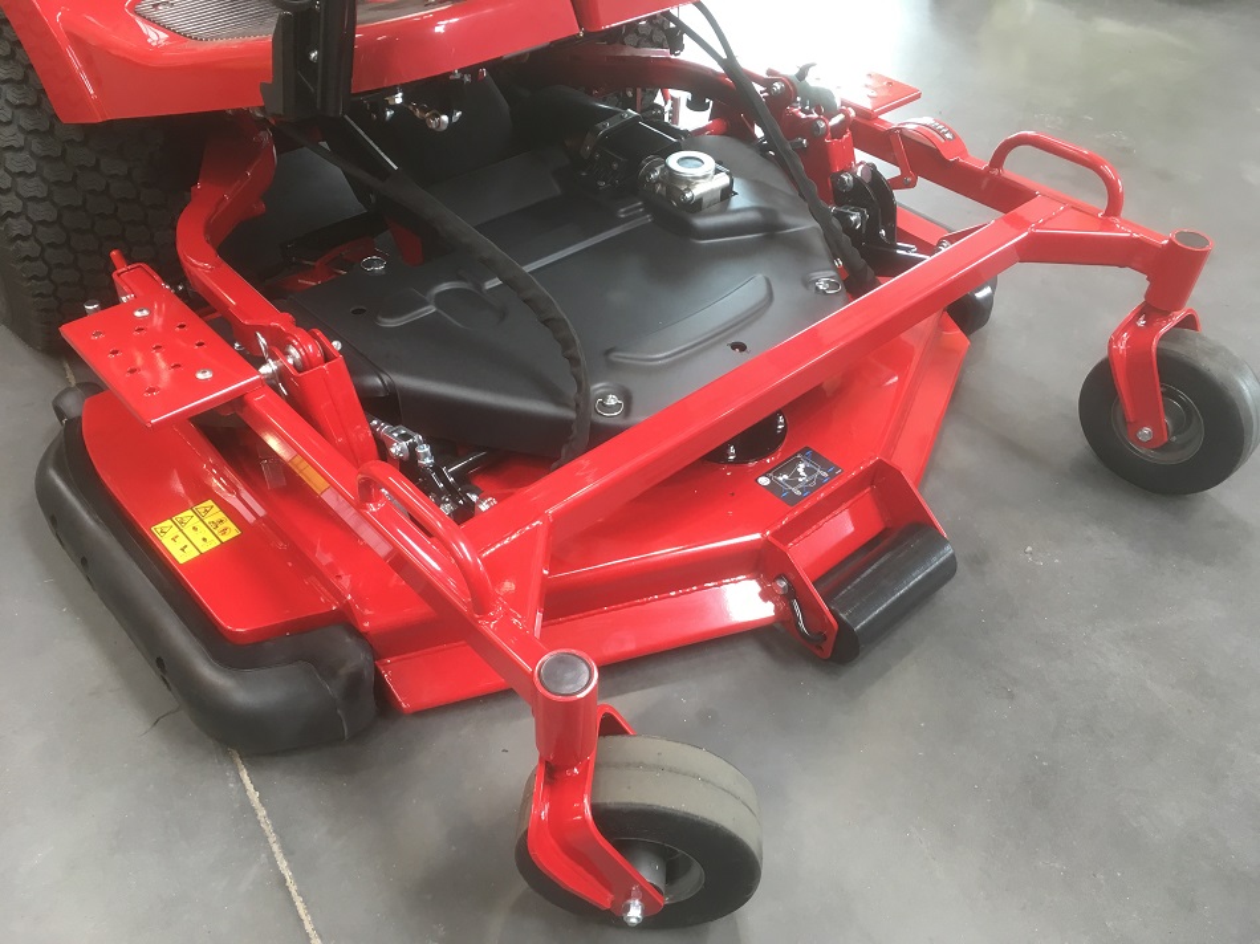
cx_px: 630
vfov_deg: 48.2
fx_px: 1055
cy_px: 472
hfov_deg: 61.7
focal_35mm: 29
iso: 50
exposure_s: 1/33
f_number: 2.2
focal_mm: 4.15
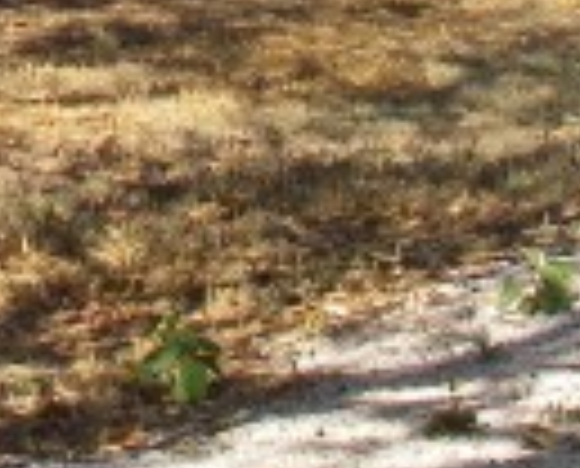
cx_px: -324
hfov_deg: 10.7
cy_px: -410
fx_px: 2961
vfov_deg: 8.6
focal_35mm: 172
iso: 64
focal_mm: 6.3
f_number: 6.6
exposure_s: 1/125
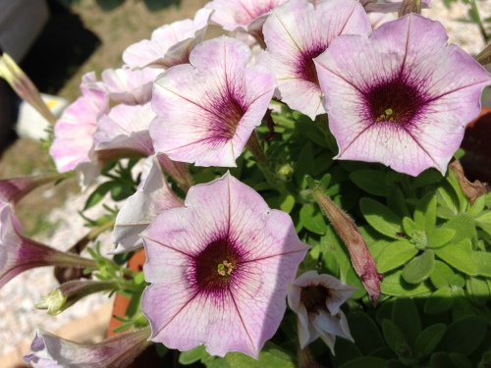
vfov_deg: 42.9
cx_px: 246
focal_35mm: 33
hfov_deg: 55.4
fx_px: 468
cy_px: 184
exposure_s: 1/2463
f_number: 2.4
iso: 50
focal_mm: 4.13
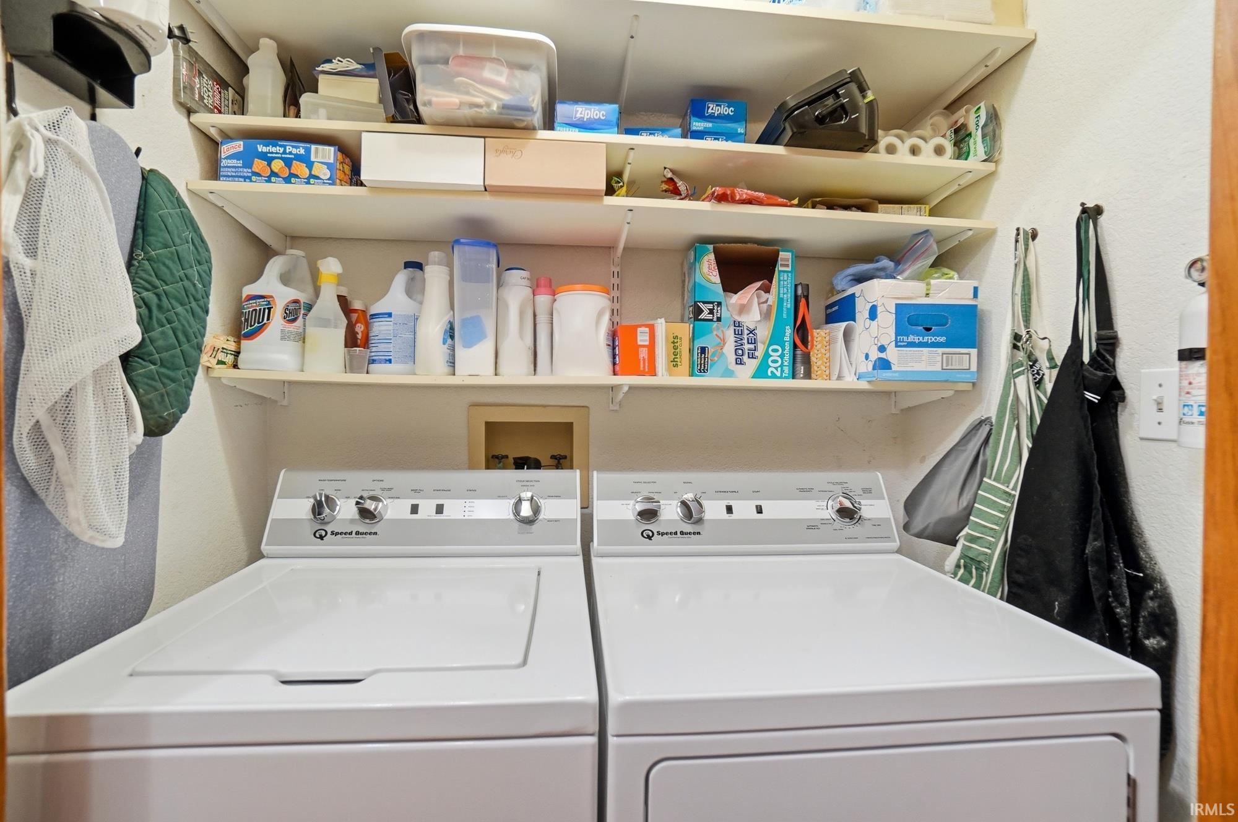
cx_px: 619
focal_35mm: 15
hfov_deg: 100.5
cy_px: 411
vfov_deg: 77.2
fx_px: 515
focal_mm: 10
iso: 100
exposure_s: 1/100
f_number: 4
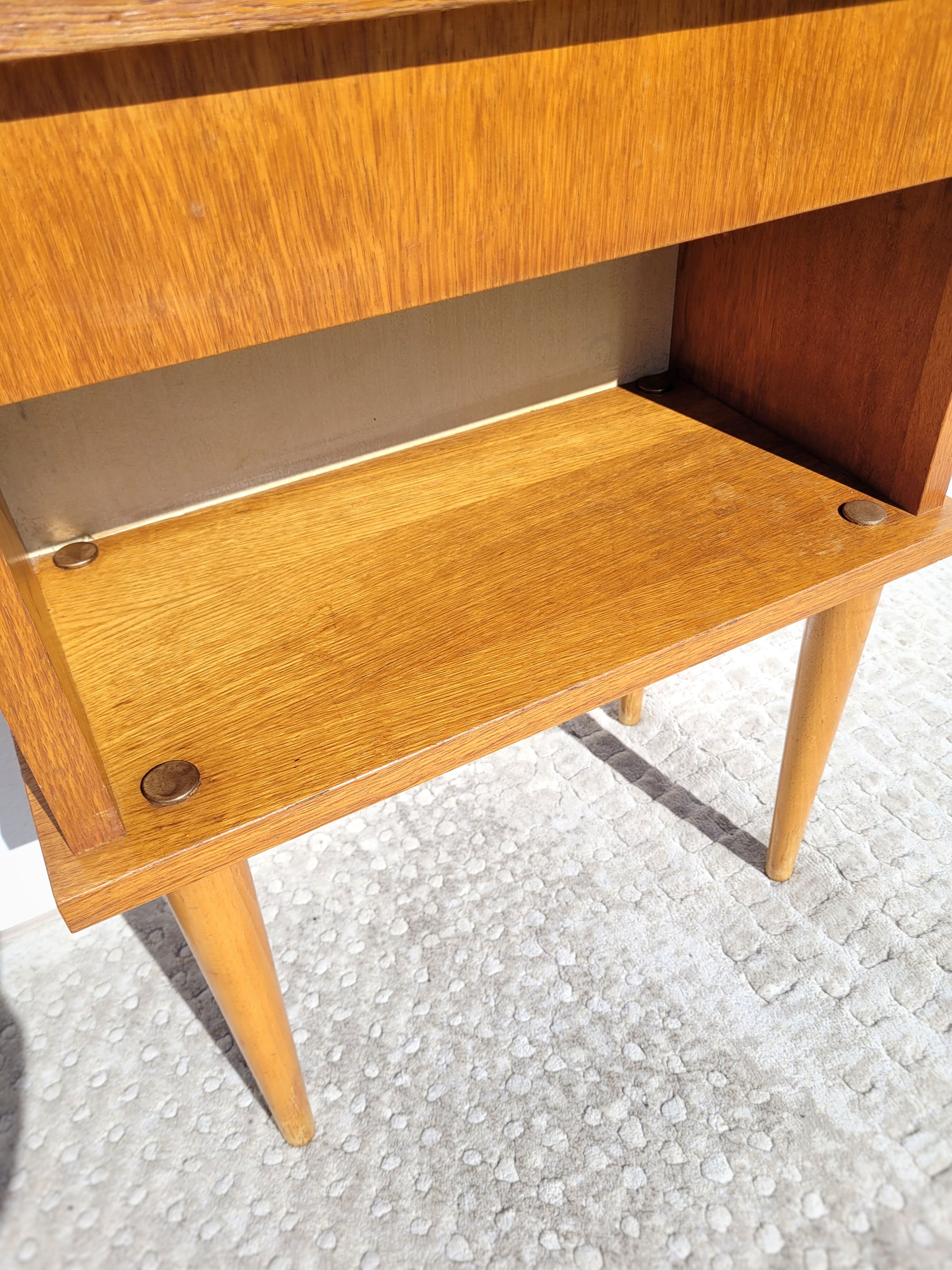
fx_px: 953
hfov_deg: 53.1
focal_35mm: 26
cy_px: 635
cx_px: 476
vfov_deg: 67.3
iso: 40
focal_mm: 5.4
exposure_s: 1/2944
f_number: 1.8
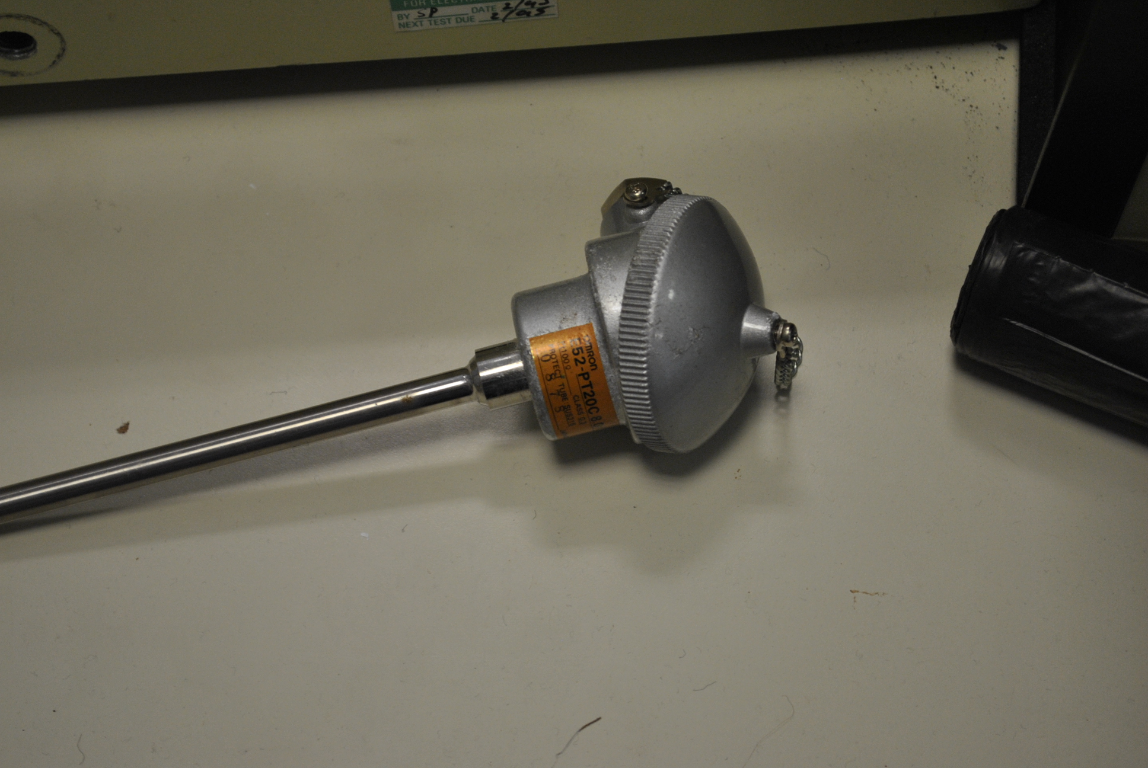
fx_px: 2634
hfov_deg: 24.6
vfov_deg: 16.6
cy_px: 384
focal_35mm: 82
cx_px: 574
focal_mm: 55
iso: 320
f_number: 5.6
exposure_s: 1/30
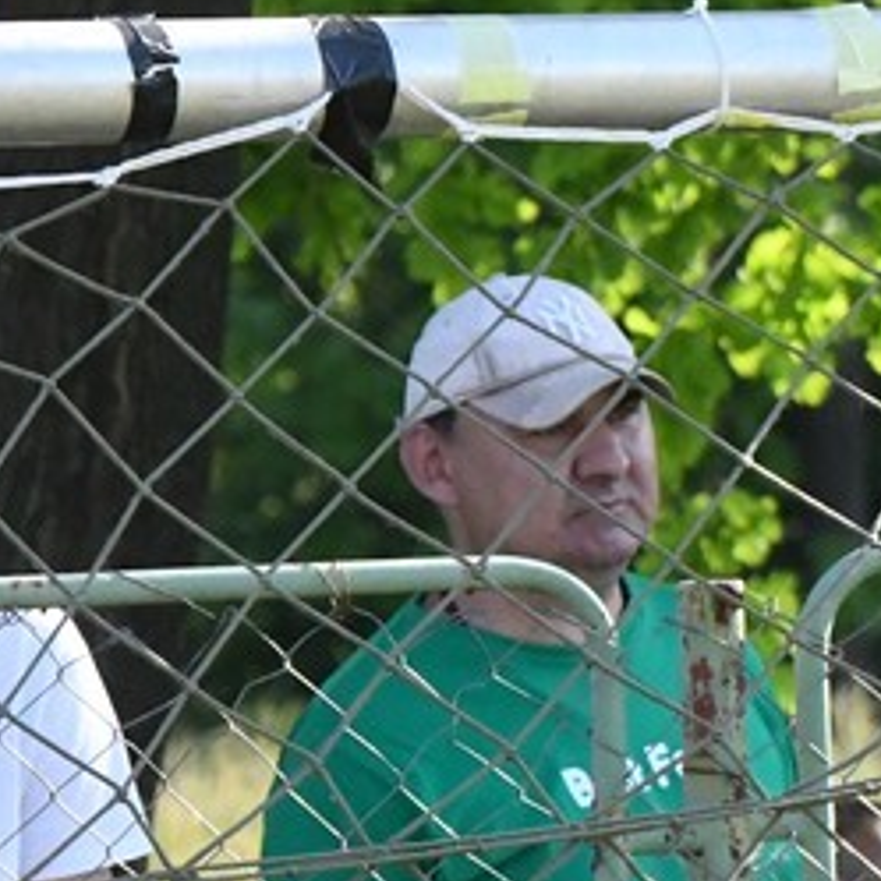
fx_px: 22690
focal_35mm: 788
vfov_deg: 2.2
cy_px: 961
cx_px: -492
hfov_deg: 2.2
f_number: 9
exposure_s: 1/5000
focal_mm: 150
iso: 6400
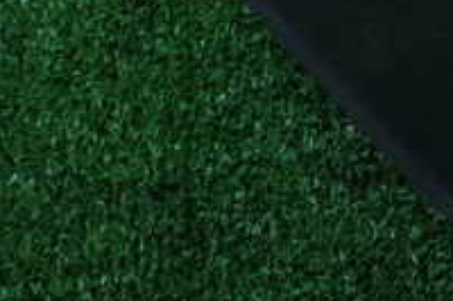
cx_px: 512
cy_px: -66
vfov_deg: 16.7
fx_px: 981
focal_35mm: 78
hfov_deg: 24.1
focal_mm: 4.5
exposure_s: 1/40
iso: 200
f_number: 2
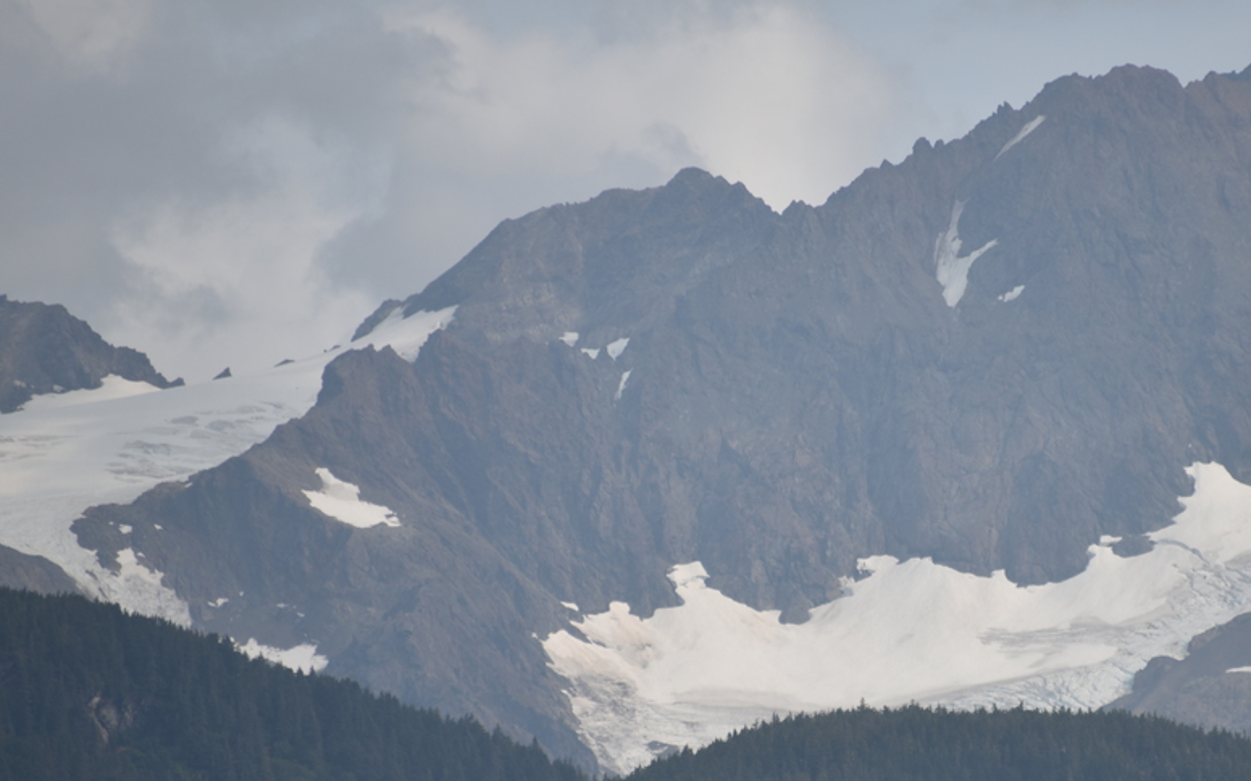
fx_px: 17214
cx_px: 872
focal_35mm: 505
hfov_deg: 4.2
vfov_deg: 2.6
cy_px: 570
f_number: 5.6
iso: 110
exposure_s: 1/640
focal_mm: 300
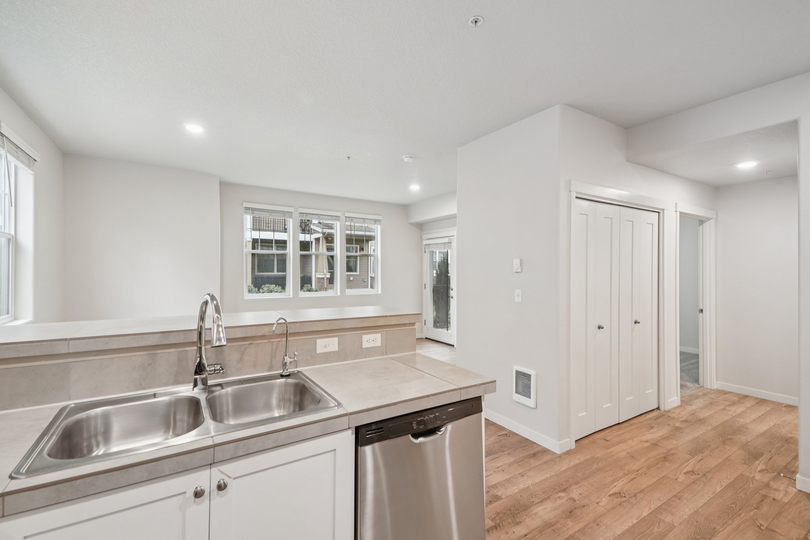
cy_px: 270
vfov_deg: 73.7
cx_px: 405
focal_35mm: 16
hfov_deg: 96.7
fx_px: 360
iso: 400
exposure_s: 1/5
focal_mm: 16
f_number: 8
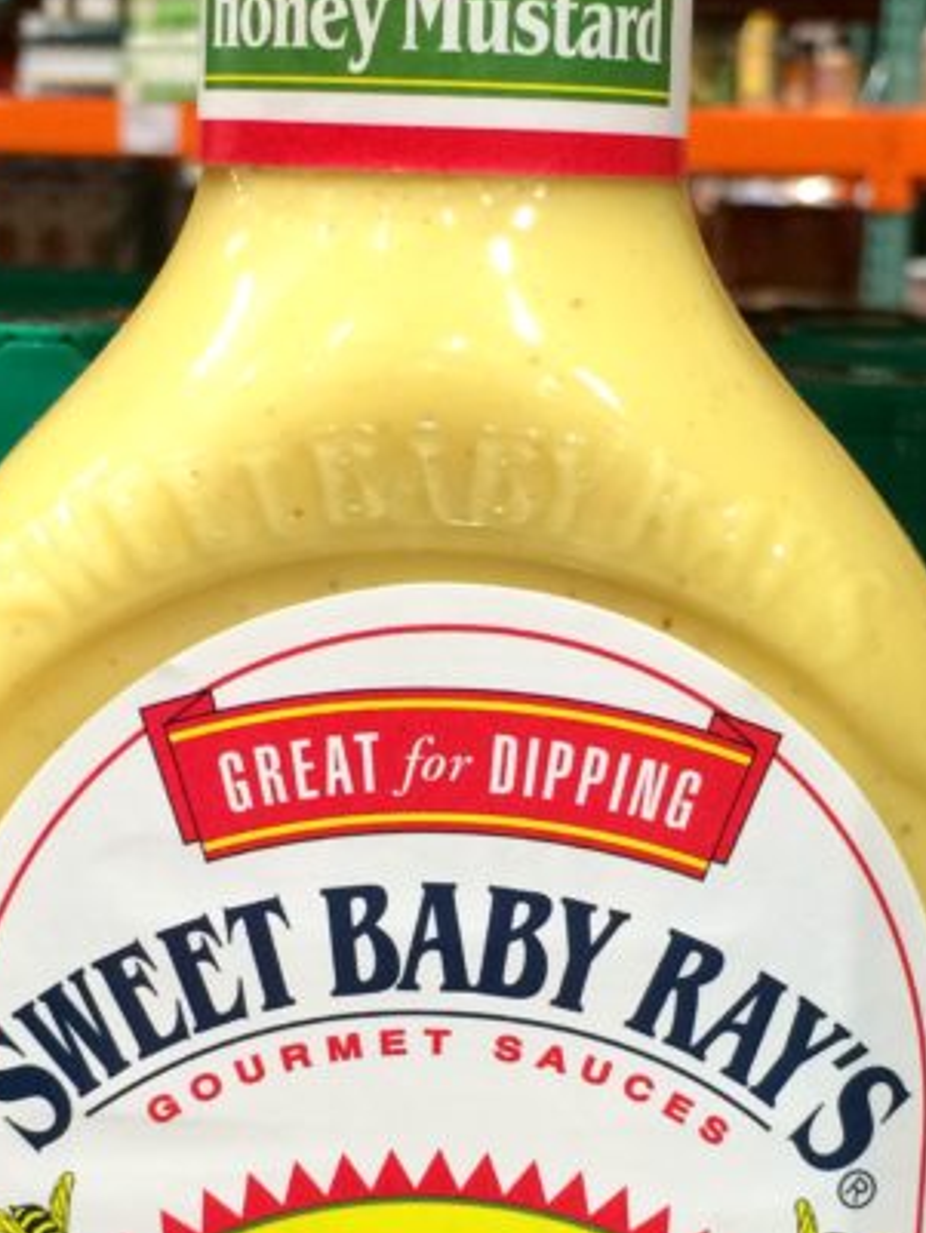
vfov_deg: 26.2
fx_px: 2638
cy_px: 790
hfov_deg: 19.9
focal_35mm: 74
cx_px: 452
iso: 100
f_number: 2.2
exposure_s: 1/30
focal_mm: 4.15
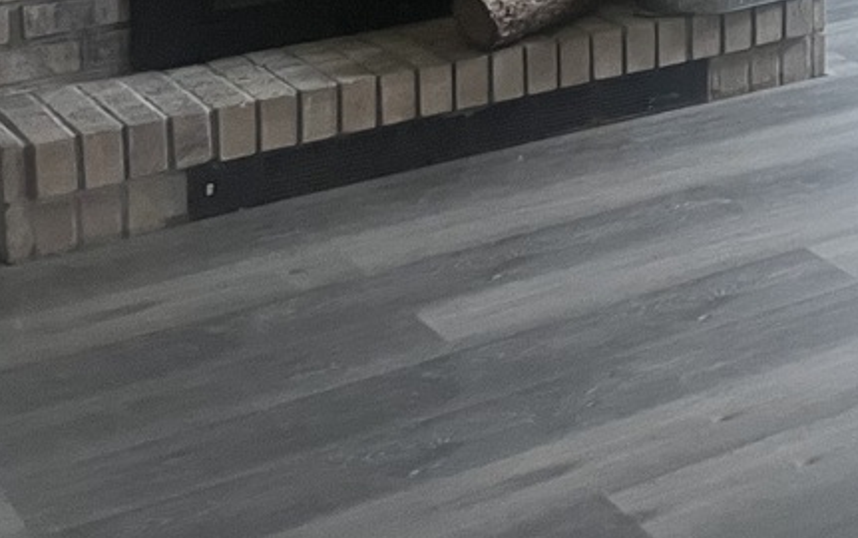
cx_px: 1266
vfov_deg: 13.2
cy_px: -347
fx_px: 2153
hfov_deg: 19.7
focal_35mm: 92
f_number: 1.6
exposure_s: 1/60
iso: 160
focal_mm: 5.1
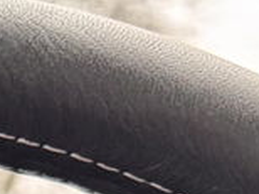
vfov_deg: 7.9
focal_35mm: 160
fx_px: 1195
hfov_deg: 11.4
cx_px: -215
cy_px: 594
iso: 320
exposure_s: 1/60
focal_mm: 6.86
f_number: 1.78
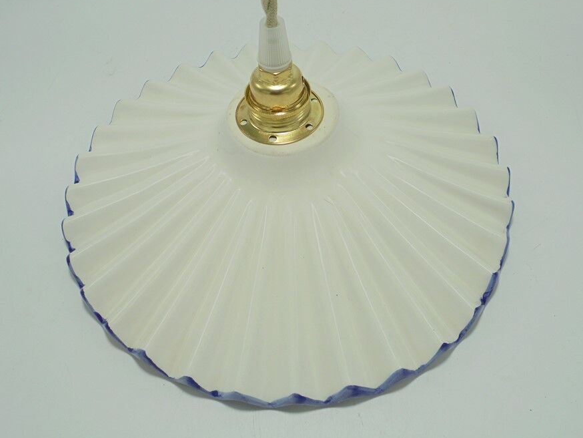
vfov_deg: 40.7
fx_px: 590
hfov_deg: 52.6
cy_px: 217
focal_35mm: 35
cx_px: 289
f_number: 4
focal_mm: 6.1
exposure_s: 1/100
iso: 100
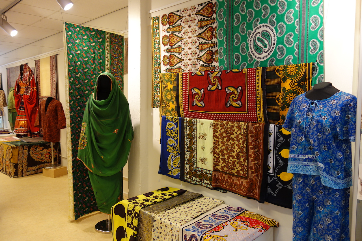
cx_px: 181
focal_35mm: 28
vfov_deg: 46.4
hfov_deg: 65.5
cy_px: 120
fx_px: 281
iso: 125
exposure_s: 1/40
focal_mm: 10.4
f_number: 1.8
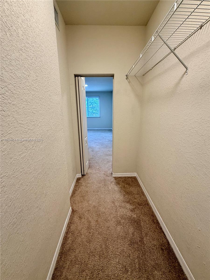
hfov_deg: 85.7
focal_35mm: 14
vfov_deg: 102.1
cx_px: 105
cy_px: 140
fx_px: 113
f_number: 2.2
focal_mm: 2.22
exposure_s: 1/60
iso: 160
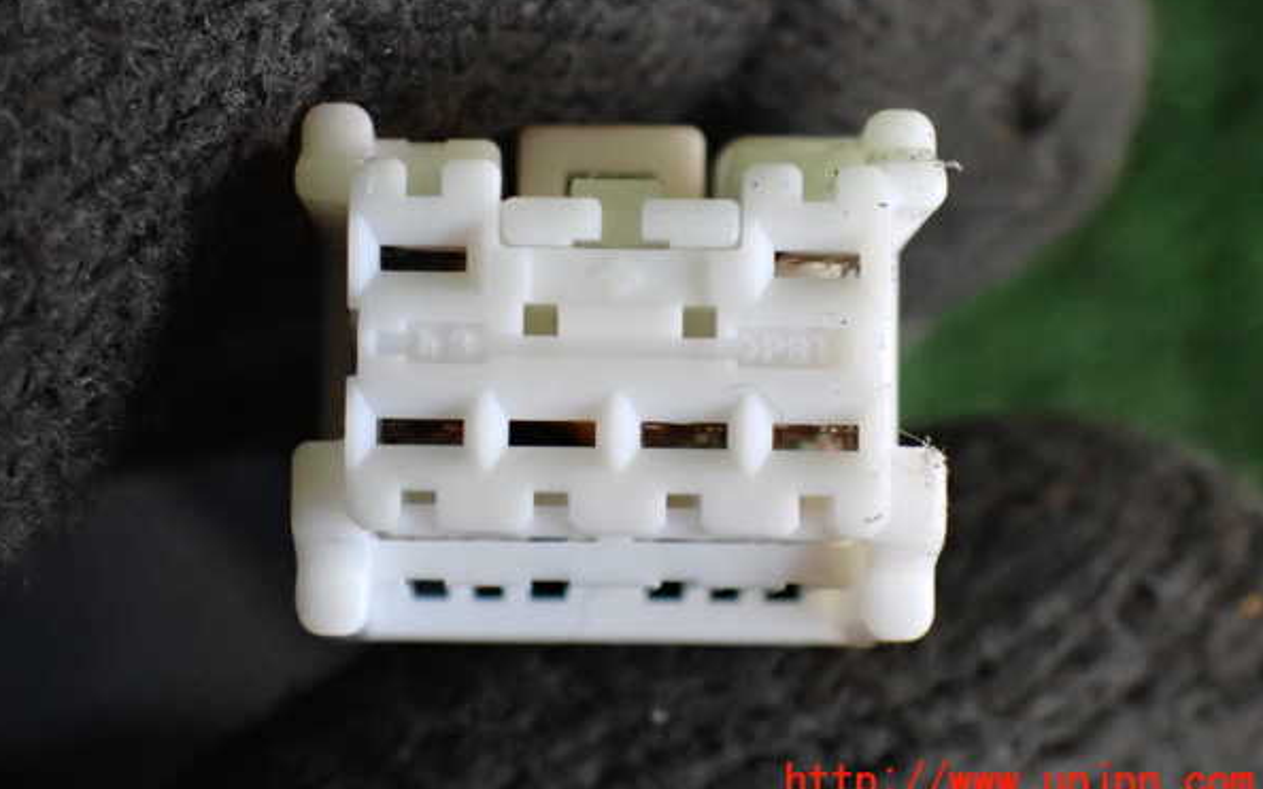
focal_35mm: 107
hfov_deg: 19.5
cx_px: 627
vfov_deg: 12.2
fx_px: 3682
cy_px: 332
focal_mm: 18
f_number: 4.9
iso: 2500
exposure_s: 1/100
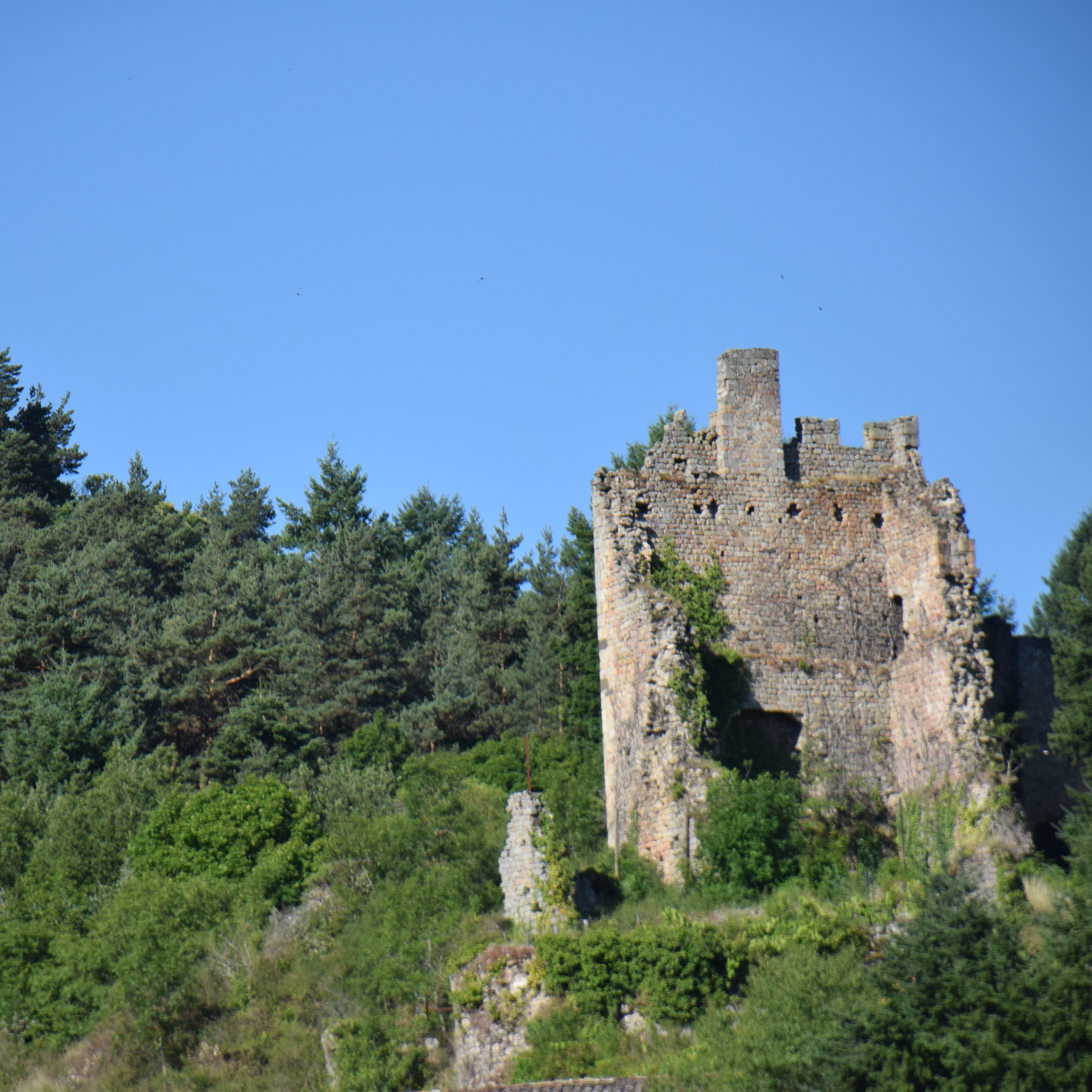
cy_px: 546
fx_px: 9565
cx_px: 345
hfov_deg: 6.5
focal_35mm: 268
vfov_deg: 6.5
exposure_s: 1/2500
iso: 500
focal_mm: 140
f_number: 5.6
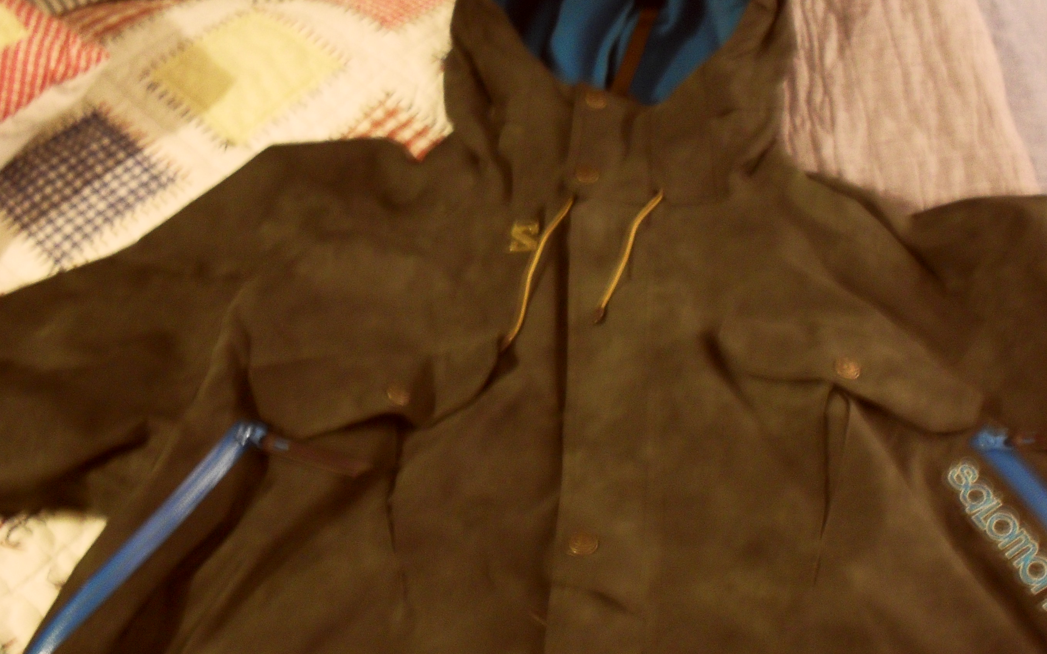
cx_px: 630
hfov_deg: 40.1
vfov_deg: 25.8
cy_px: 401
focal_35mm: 50
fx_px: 1427
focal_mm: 6.3
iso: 200
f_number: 3.2
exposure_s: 1
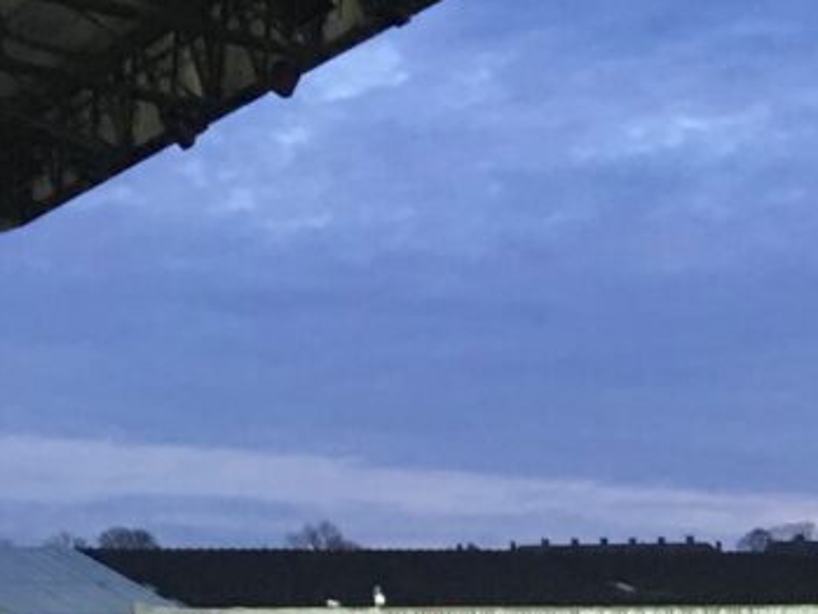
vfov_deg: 10.4
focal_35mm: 133
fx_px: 3144
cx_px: 1795
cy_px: 1137
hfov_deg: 12.5
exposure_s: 1/33
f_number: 2.2
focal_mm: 4.15
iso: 64
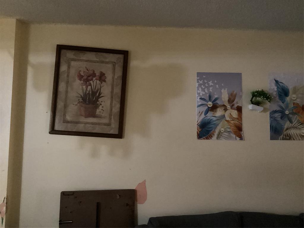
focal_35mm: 31
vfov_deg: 45.4
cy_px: 114
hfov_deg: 58.4
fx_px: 272
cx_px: 152
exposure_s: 1/17
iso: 800
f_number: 2.4
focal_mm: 3.3
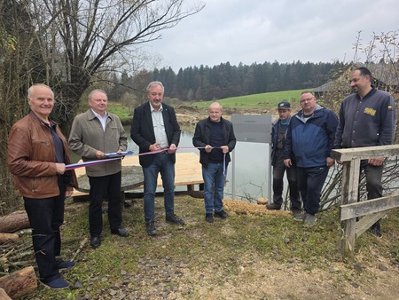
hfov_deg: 73.9
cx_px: 200
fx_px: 265
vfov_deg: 58.9
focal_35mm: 23
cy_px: 150
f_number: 1.7
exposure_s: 1/359
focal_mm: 6.3
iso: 40
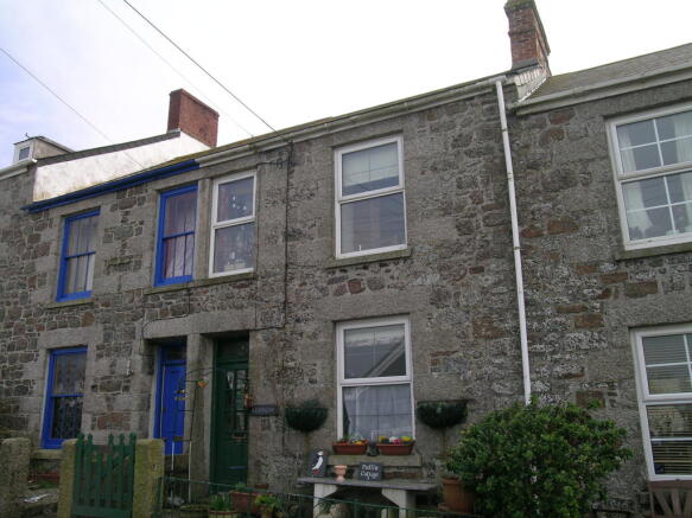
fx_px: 620
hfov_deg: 58.4
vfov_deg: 45.4
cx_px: 346
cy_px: 259
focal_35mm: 31
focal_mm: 6.5
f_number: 5.8
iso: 50
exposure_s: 1/215
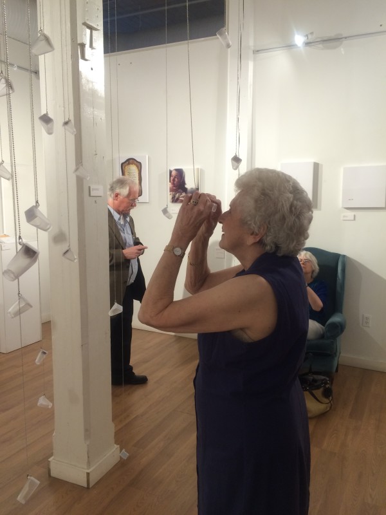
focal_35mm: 29
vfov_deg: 61.7
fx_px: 431
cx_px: 193
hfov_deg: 48.2
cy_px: 258
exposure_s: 1/30
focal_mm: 4.15
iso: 64
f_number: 2.2
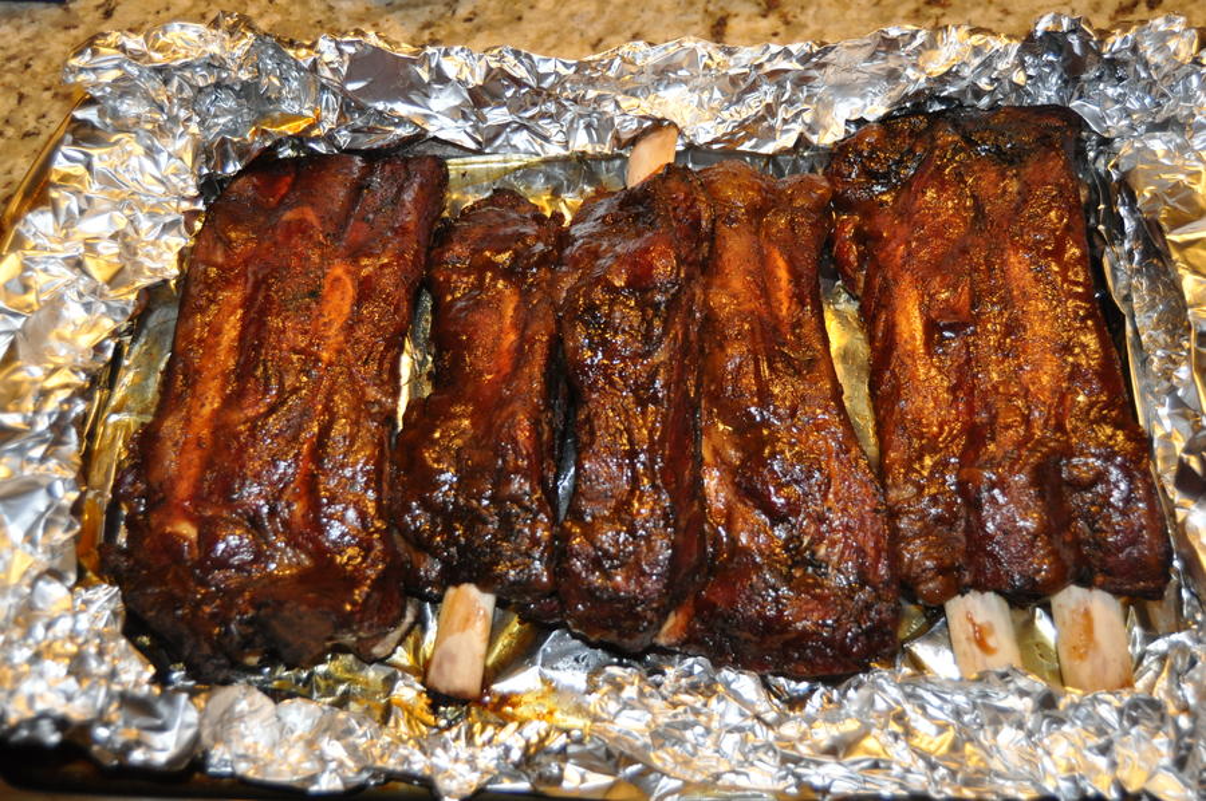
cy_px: 400
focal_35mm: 46
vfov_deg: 28.9
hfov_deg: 42.4
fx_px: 1556
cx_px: 603
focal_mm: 31
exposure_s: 1/60
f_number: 4.2
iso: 800
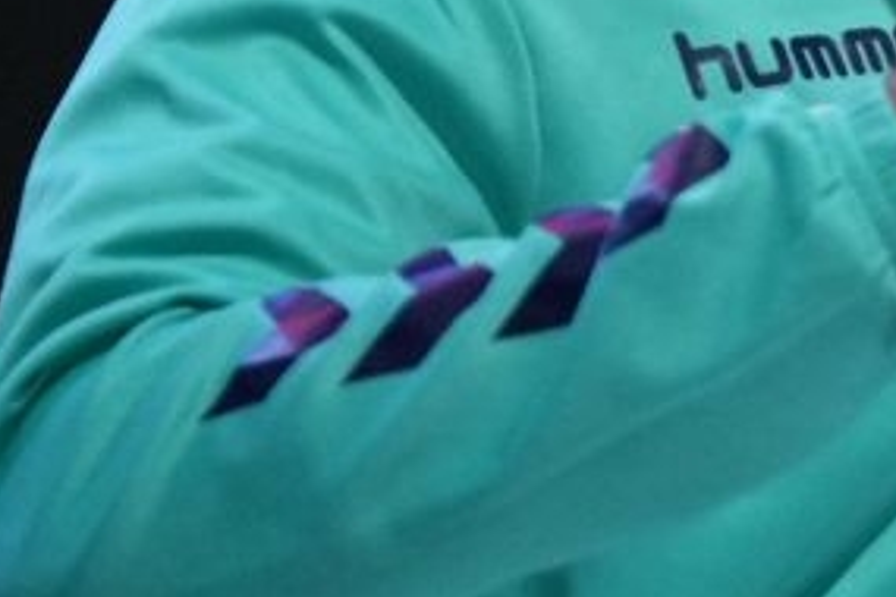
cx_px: 2603
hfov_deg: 2.0
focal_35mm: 1036
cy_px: 277
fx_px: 25783
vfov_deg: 1.3
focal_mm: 164
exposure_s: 1/250
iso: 2500
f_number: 2.8
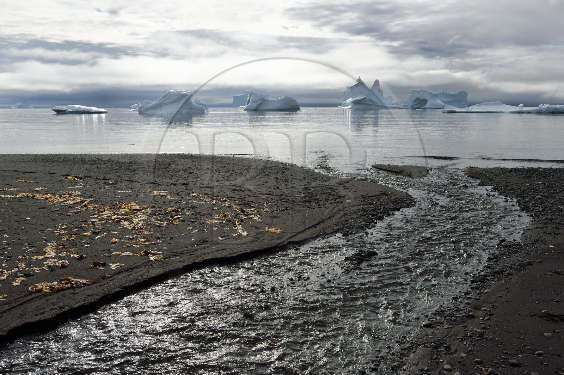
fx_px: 501
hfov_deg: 58.8
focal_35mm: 32
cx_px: 282
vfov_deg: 41.0
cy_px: 188
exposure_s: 1/320
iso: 200
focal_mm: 32
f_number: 18
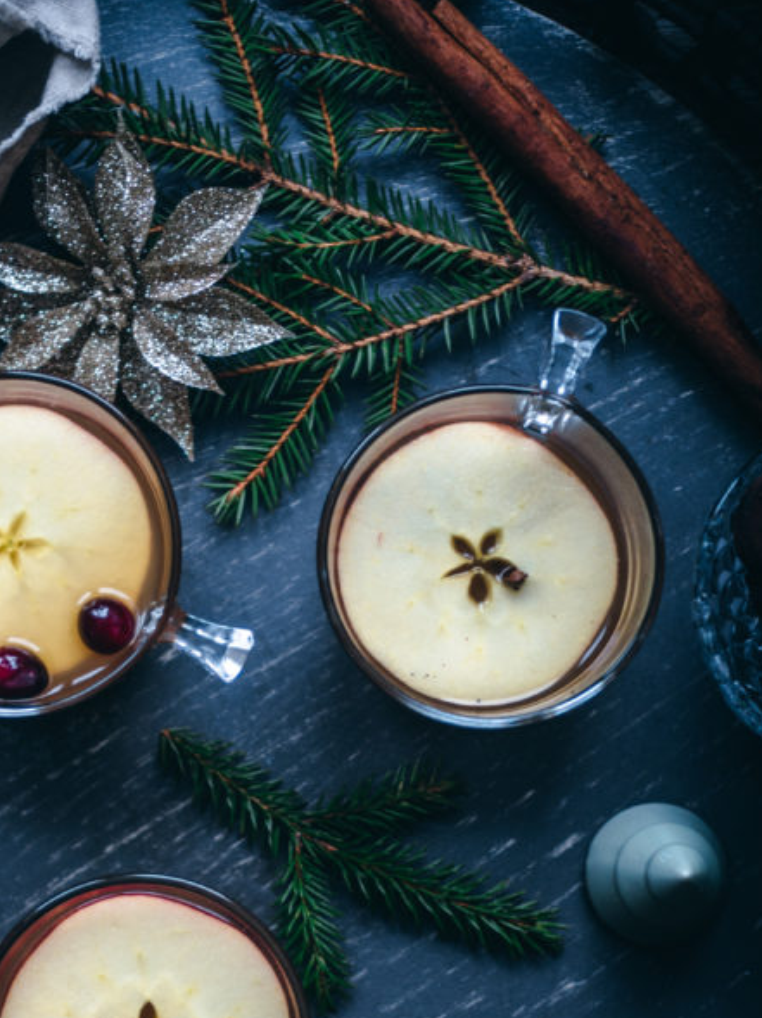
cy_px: 740
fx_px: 2556
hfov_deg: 16.8
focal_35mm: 87
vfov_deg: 22.3
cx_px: 150
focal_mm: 25
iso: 200
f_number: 1.8
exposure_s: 1/40
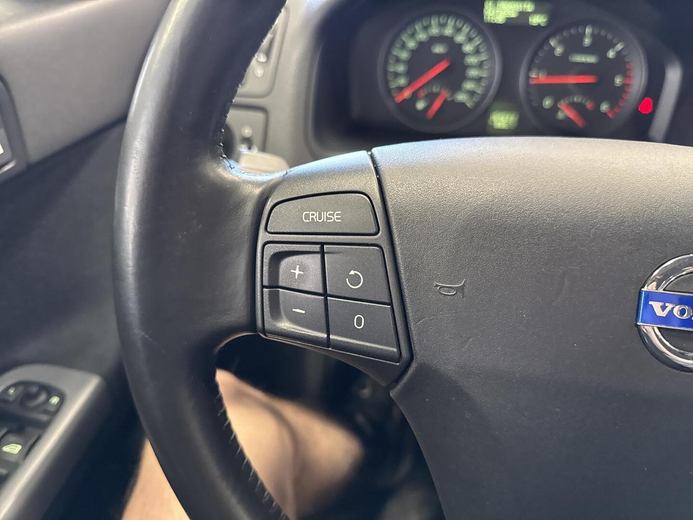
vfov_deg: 56.8
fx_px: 480
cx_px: 346
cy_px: 260
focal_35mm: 24
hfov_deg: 71.6
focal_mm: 6.76
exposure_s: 1/50
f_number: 1.78
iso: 800
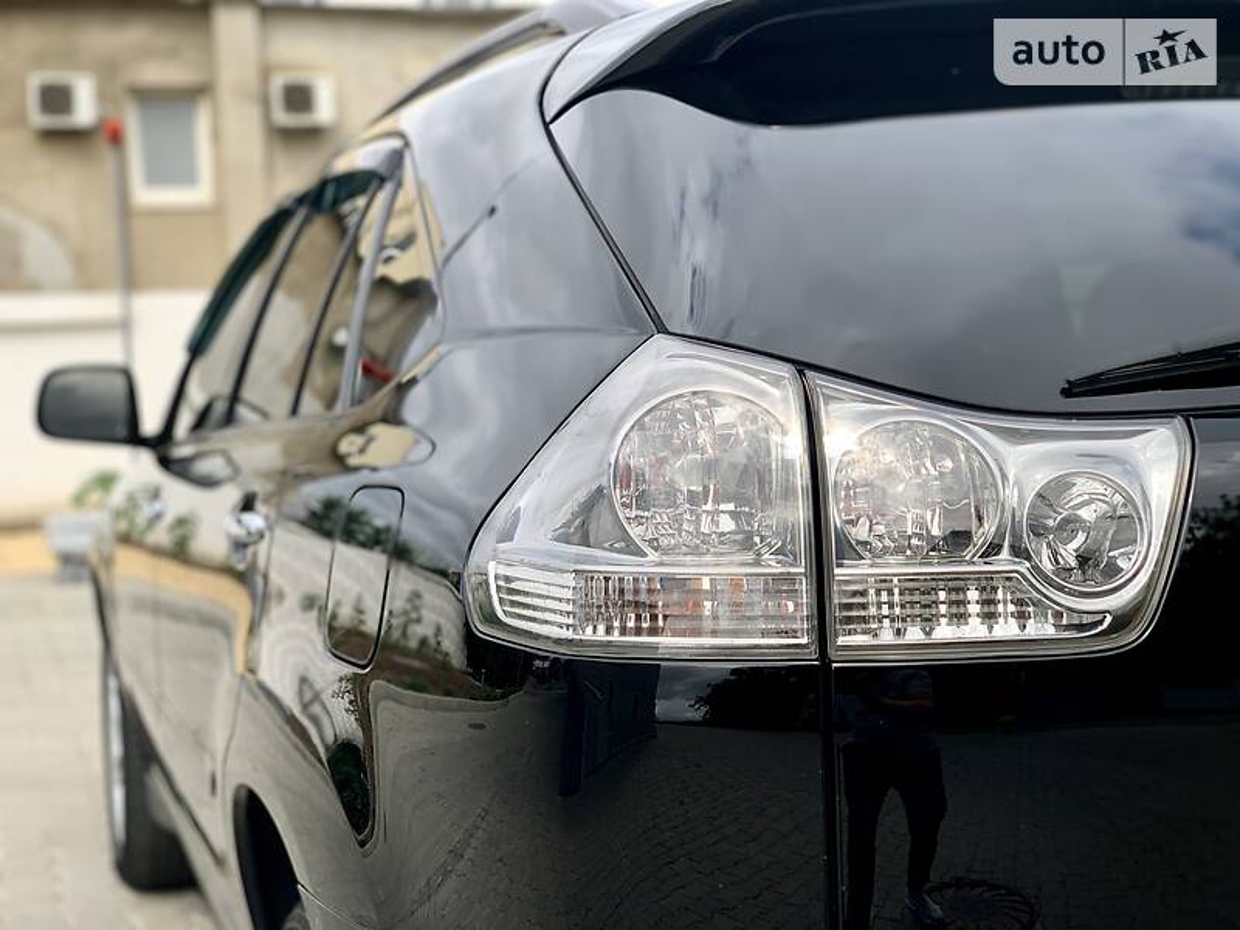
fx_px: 1863
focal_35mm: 52
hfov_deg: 36.8
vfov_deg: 28.0
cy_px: 465
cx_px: 620
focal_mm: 6
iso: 16
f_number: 2.4
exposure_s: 1/521
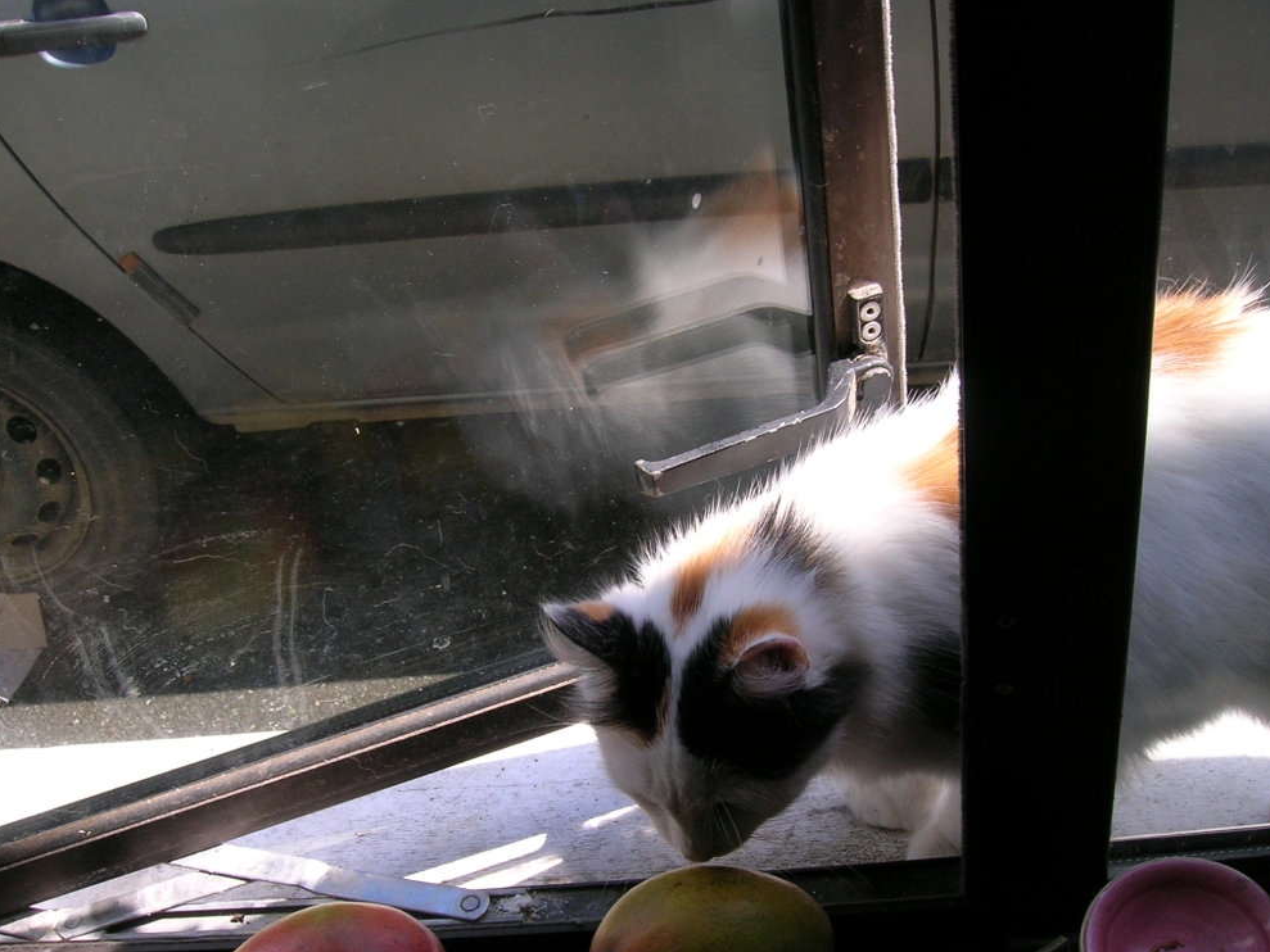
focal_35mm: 44
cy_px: 574
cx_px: 651
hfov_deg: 42.9
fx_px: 1614
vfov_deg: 32.8
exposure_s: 1/156
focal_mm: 5.7
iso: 59
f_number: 4.9
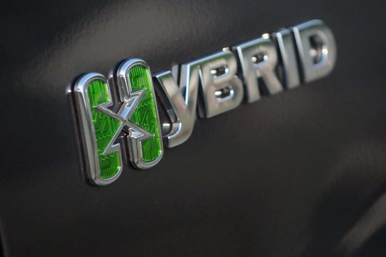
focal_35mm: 247
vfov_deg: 5.6
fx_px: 2646
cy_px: 90
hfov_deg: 8.3
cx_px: 206
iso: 2000
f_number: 5.6
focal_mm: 122
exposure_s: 1/5000
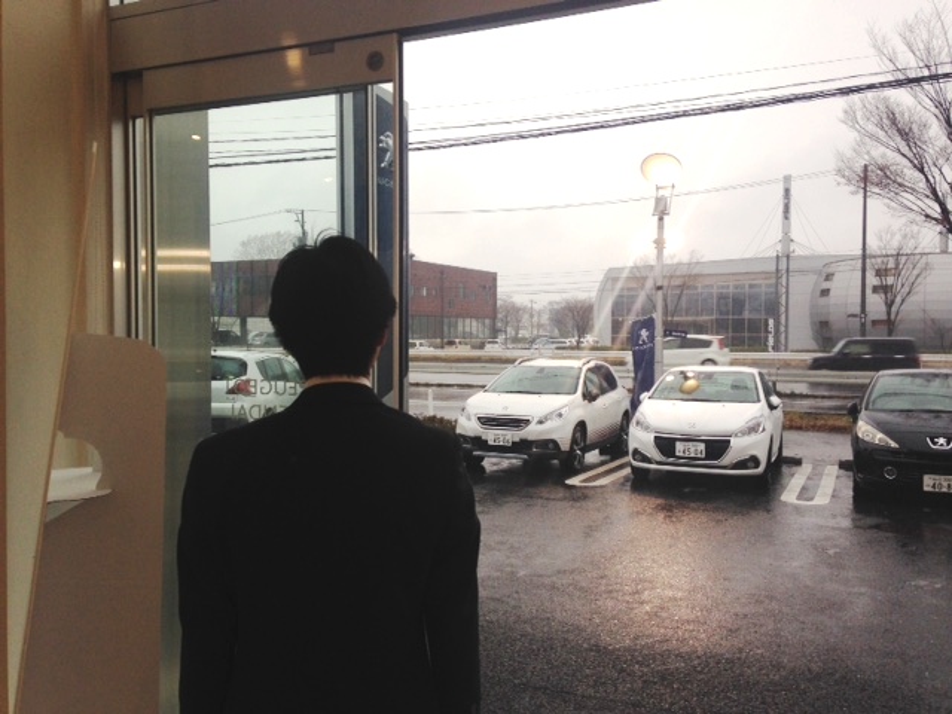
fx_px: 908
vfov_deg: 42.9
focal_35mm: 33
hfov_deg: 55.4
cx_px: 476
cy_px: 357
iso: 50
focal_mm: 4.12
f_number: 2.4
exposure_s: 1/120
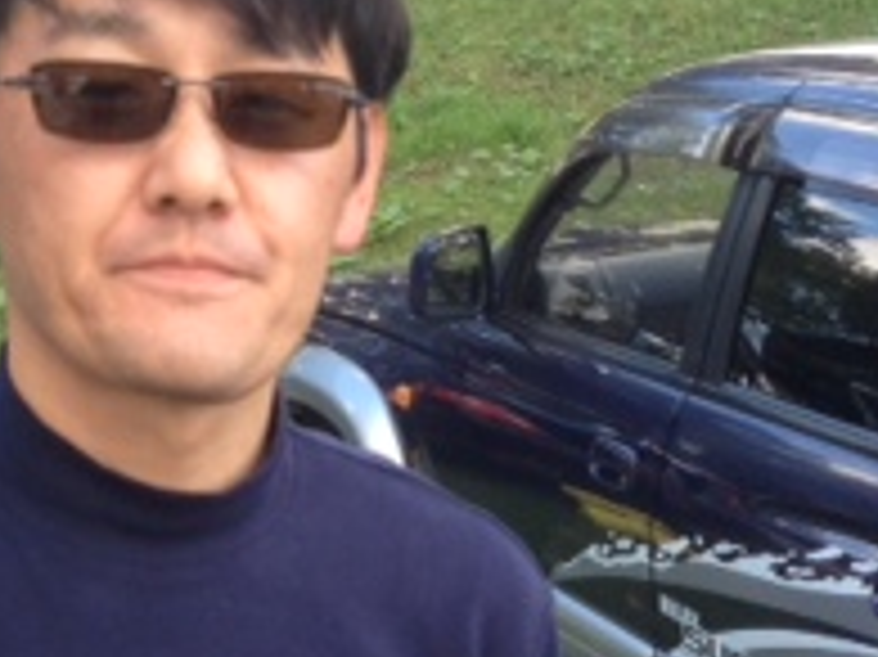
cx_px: 522
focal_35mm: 115
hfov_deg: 17.1
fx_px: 2915
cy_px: 544
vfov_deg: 12.8
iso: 50
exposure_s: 1/148
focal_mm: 4.28
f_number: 2.4
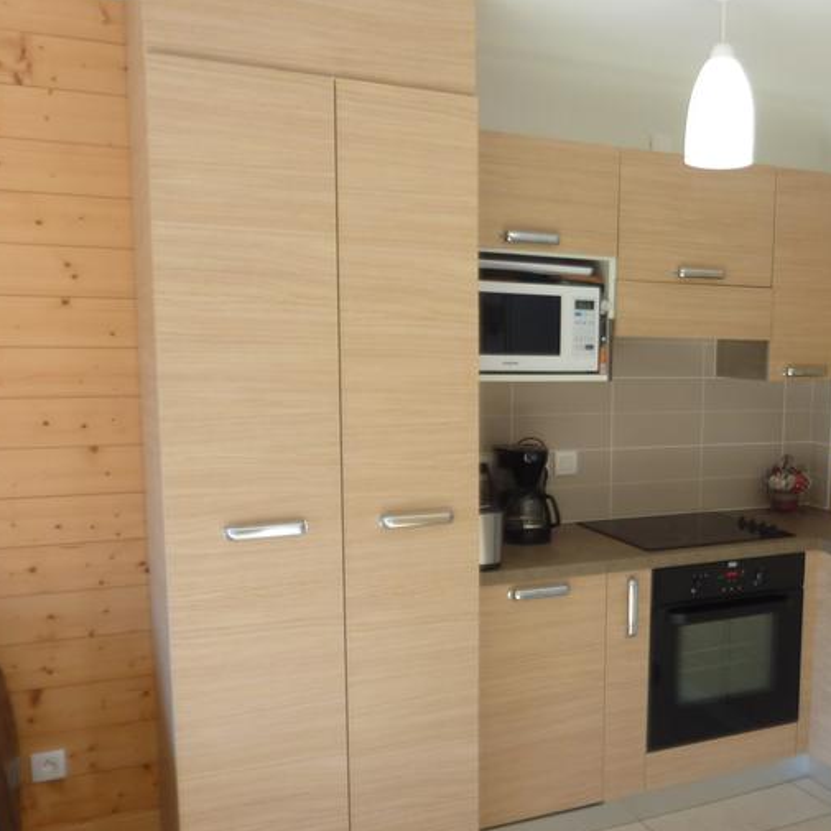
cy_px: 487
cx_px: 638
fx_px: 951
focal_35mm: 35
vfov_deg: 47.0
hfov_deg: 45.3
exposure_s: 1/40
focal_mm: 4.1
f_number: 3.3
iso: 80
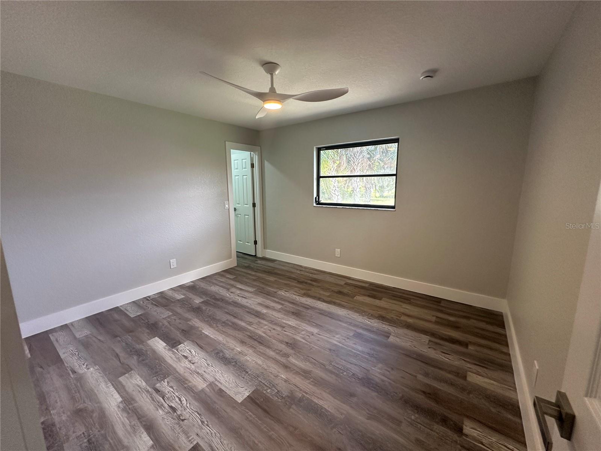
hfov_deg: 102.1
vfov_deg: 85.7
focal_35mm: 14
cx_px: 300
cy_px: 226
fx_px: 243
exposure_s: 1/120
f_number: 2.2
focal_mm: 2.22
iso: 250
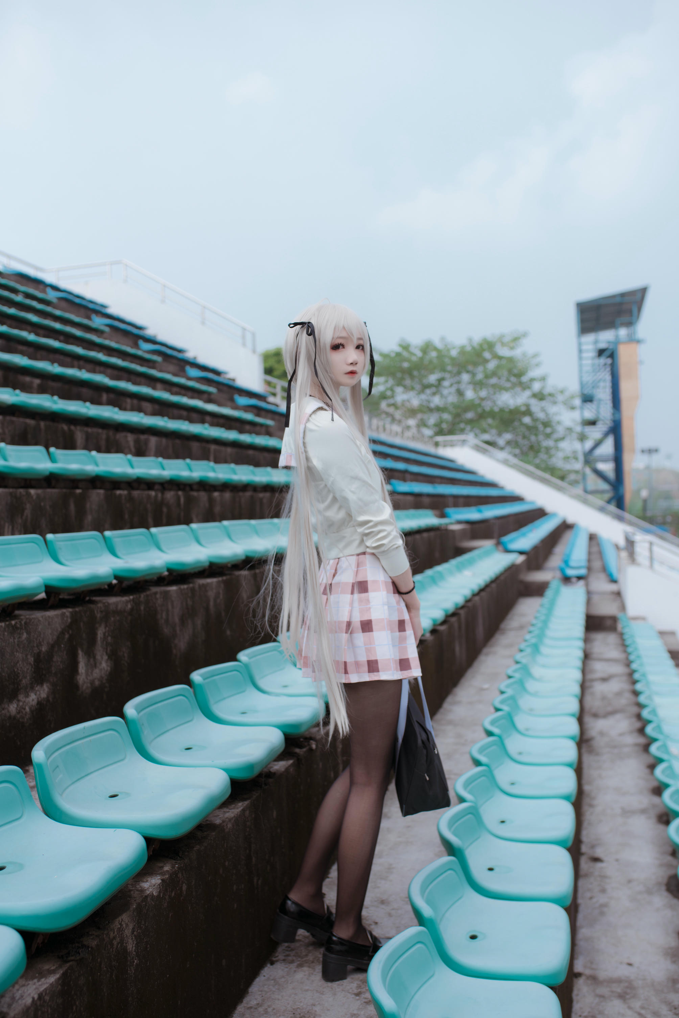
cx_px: 340
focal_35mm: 35
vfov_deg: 54.4
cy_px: 509
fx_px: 989
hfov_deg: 37.9
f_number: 2.8
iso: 100
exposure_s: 1/2000
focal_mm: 35
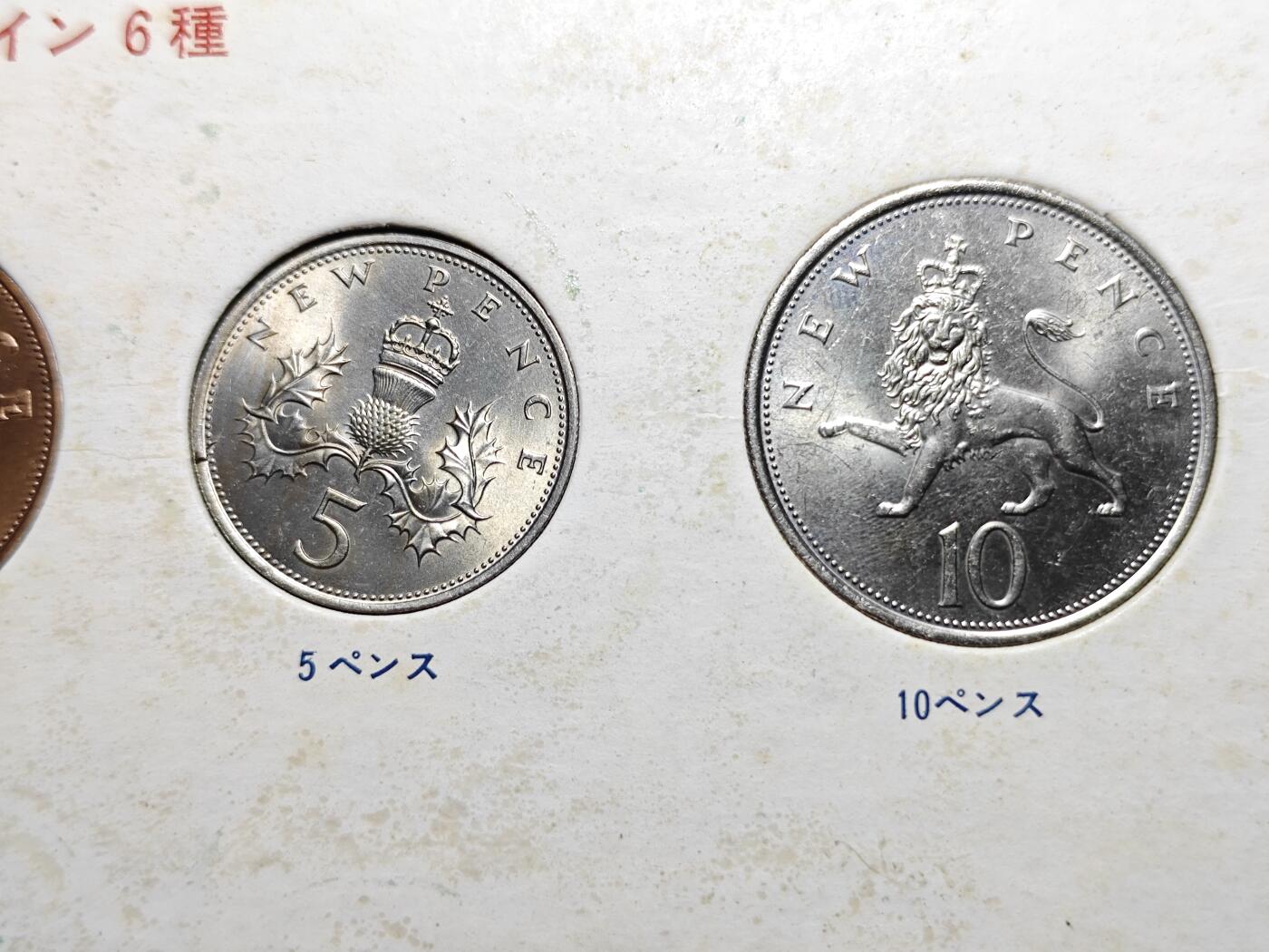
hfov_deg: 38.9
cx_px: 634
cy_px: 476
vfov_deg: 29.7
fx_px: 1796
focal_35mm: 49
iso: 200
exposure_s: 1/100
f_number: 1.6
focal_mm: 5.84
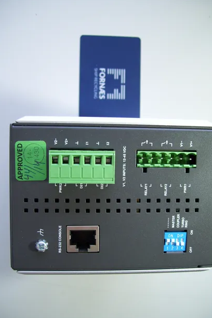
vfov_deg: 50.7
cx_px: 115
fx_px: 336
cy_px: 158
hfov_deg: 35.0
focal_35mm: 38
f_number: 2.7
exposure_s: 1/160
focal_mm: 6
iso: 80
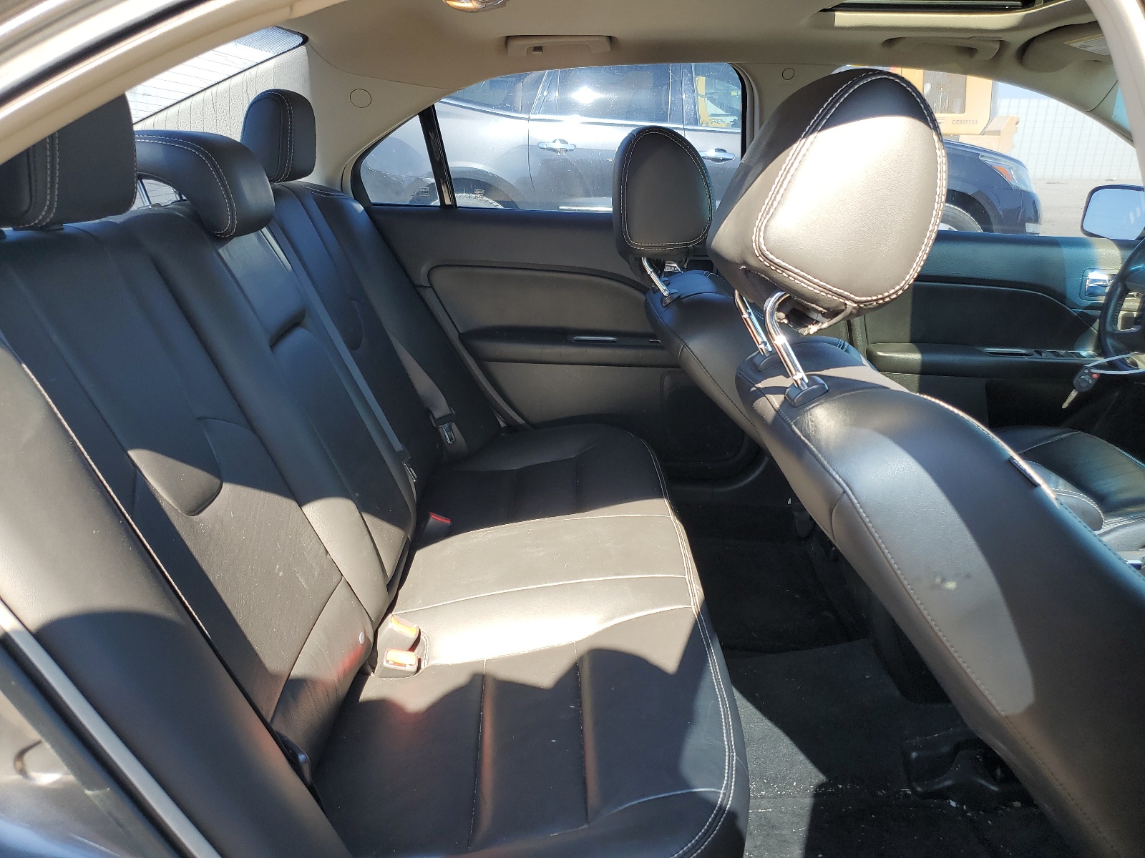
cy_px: 429
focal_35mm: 26
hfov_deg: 67.3
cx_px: 572
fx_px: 860
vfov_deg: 53.1
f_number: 1.5
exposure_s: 1/244
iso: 50
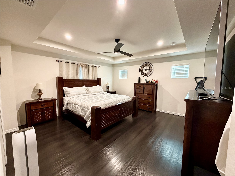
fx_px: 95
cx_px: 118
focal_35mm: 14
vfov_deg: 85.7
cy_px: 88
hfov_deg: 102.1
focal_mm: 2.22
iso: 500
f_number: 2.2
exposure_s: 1/60
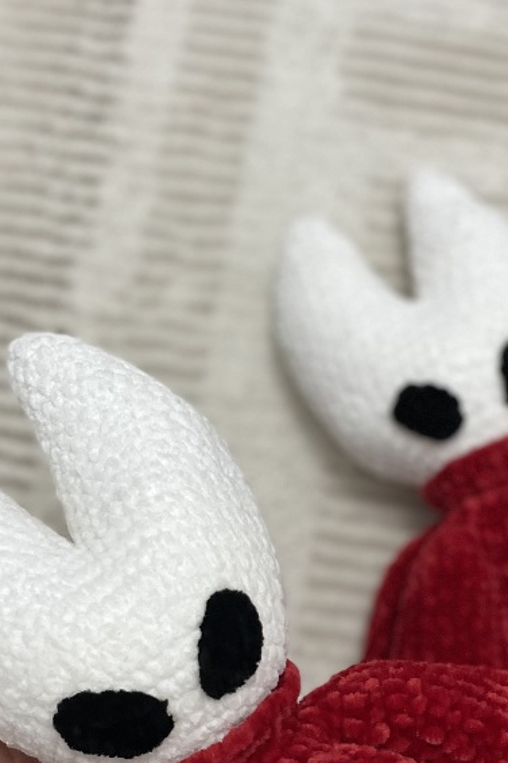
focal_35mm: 51
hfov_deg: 26.4
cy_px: 561
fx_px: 1080
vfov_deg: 38.0
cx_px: 303
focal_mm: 4.2
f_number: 1.6
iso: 500
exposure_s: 1/33
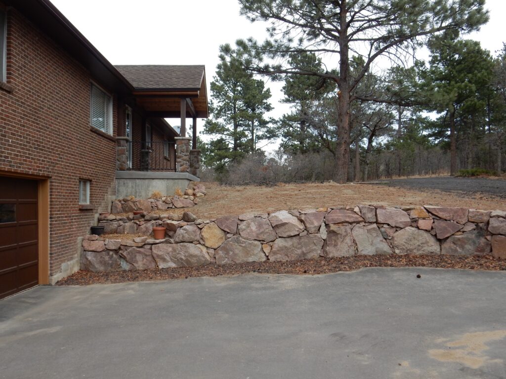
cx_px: 253
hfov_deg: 60.0
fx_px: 439
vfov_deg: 46.8
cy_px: 190
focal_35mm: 30
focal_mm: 5.4
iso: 125
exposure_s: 1/400
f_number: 4
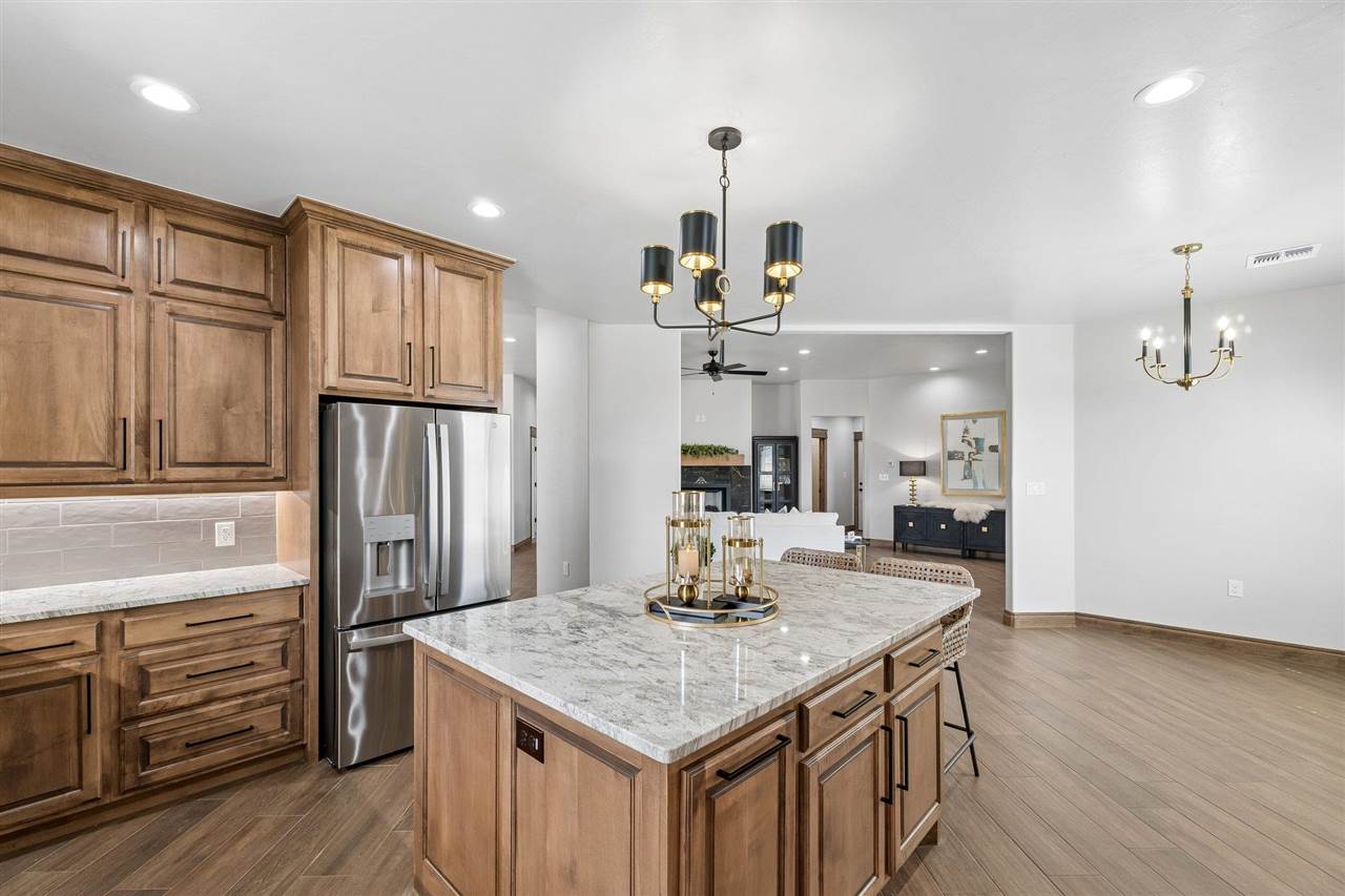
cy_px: 448
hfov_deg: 100.4
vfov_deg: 77.3
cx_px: 672
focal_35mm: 15
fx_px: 560
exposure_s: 1/50
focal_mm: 10
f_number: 7.1
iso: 200
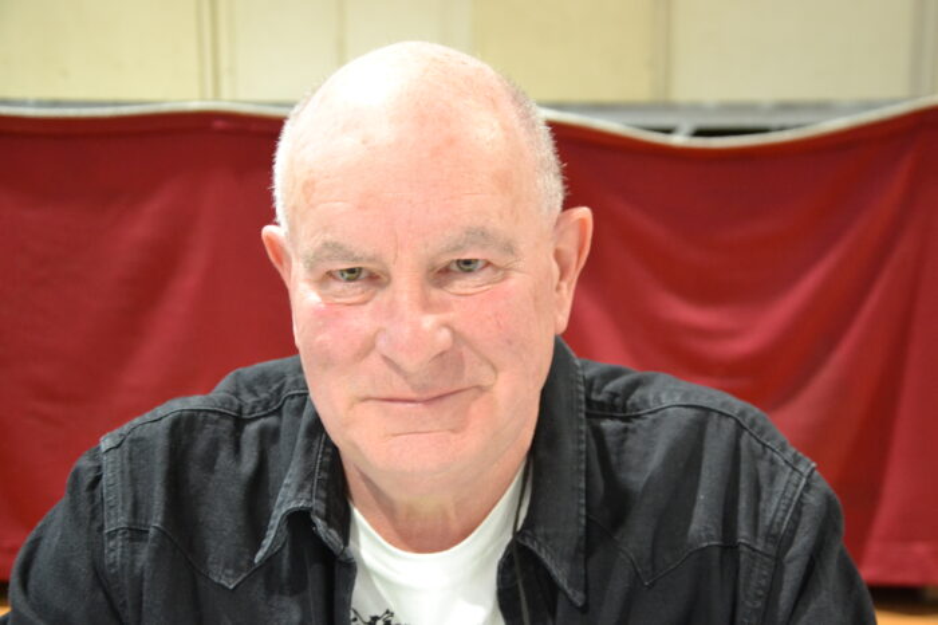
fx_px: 1484
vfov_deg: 23.8
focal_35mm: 57
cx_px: 469
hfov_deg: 35.1
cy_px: 312
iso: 2000
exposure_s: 1/15
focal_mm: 38
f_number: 4.5
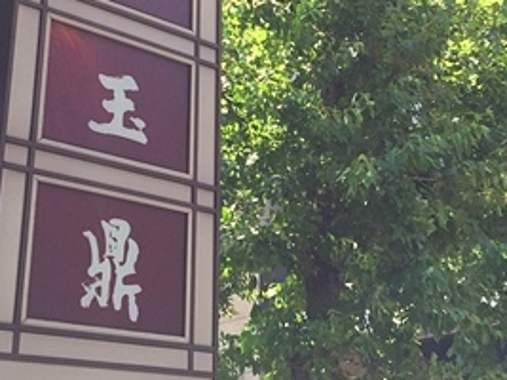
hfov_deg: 25.5
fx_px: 1113
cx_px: 342
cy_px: 50
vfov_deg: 19.1
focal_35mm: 76
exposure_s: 1/471
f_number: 2.2
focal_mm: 4.15
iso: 32
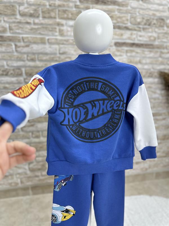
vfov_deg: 71.6
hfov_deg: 56.8
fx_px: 156
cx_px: 84
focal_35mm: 24
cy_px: 113
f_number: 1.78
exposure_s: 1/100
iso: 100
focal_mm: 6.86
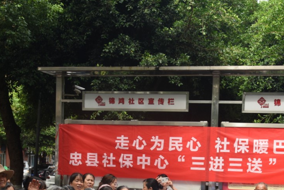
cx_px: 154
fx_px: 521
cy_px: 205
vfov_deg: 19.8
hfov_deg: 30.5
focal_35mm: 66
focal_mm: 30
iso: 125
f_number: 5.6
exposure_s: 1/100
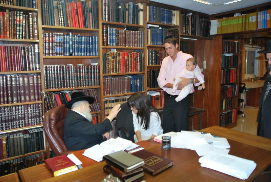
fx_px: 204
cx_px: 136
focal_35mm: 27
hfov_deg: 67.3
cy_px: 91
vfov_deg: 48.1
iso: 200
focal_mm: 18
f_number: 3.5
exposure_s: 1/60
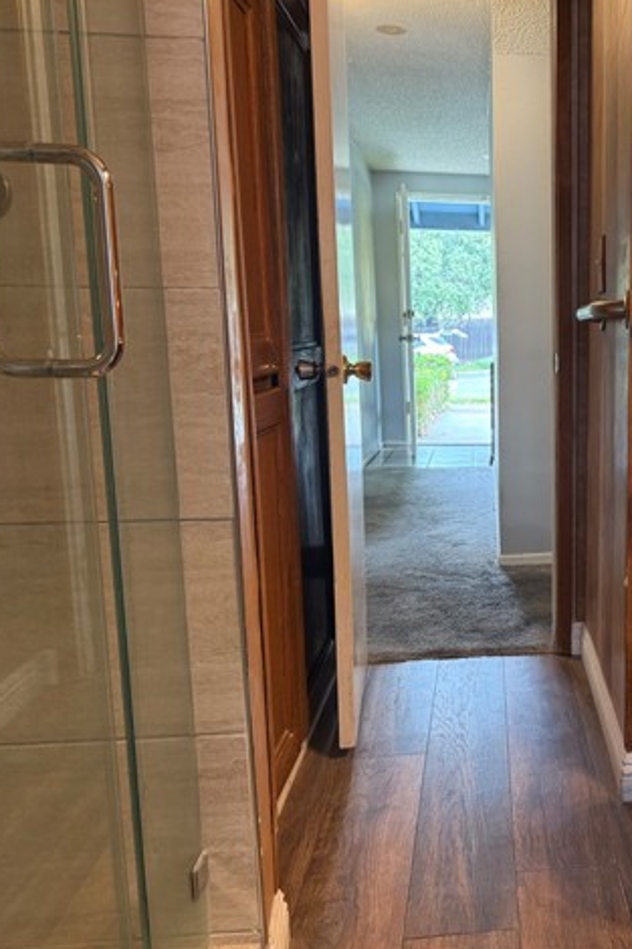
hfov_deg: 35.5
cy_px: 466
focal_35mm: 34
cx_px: 620
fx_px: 896
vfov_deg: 55.8
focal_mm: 6.76
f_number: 1.78
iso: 250
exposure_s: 1/60
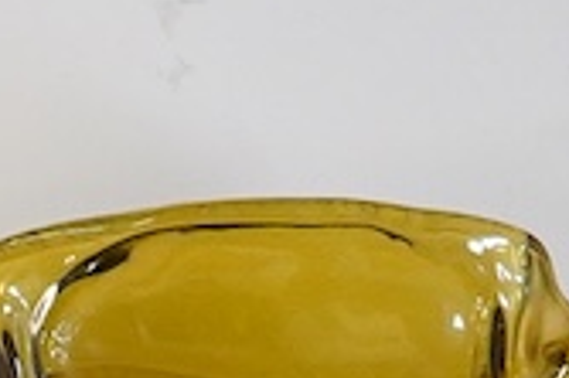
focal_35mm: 304
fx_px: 4800
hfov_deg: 6.3
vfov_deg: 4.4
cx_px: -980
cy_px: 1015
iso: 2500
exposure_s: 1/125
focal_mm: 30
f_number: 4.5
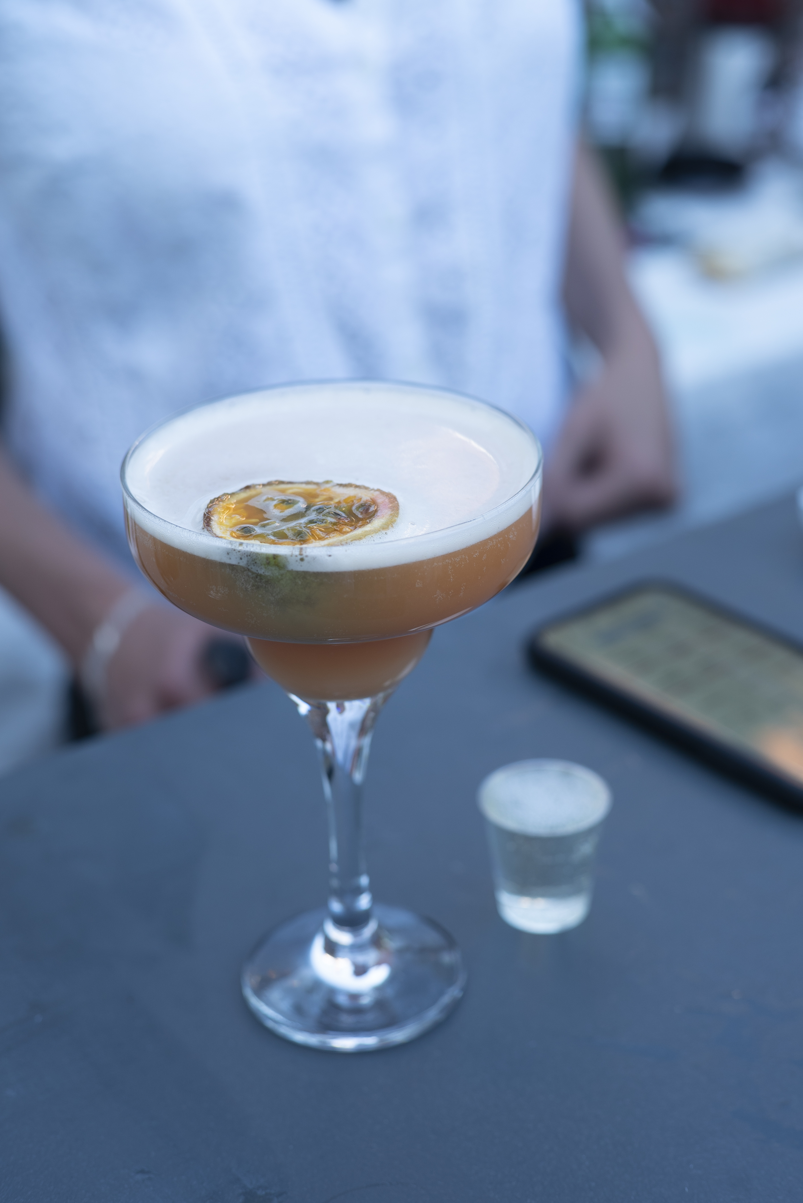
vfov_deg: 39.6
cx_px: 402
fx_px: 1671
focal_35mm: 50
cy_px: 602
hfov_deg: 27.0
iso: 200
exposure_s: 1/160
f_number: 4
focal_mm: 50
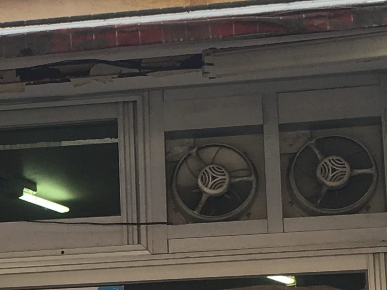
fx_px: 1700
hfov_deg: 12.3
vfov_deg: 9.7
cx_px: -209
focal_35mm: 152
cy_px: 310
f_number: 2.2
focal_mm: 4.15
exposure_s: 1/400
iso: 25
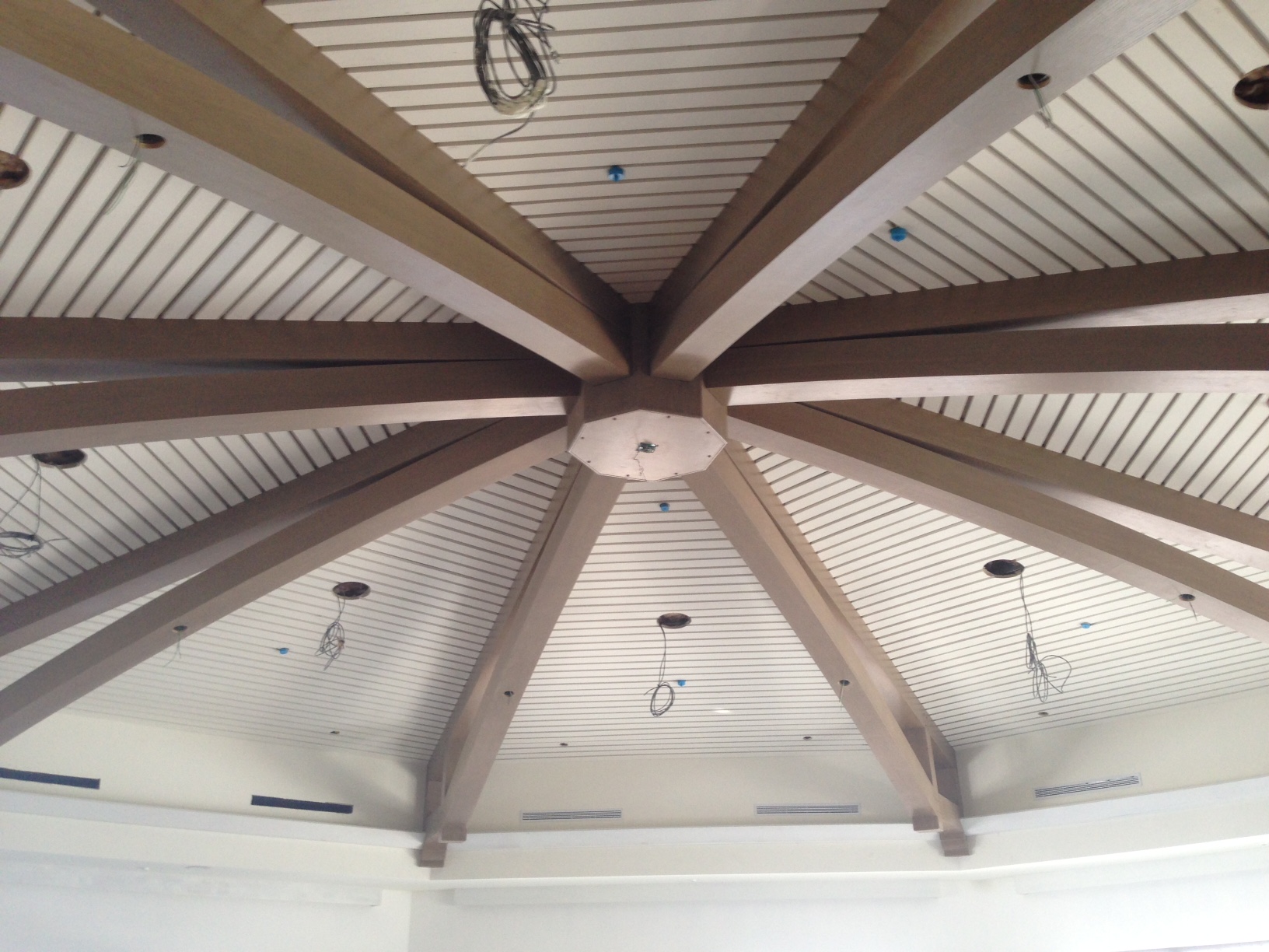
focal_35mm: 33
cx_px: 634
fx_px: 1210
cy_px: 476
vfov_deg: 42.9
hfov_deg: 55.4
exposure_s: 1/20
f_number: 2.4
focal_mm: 4.12
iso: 80
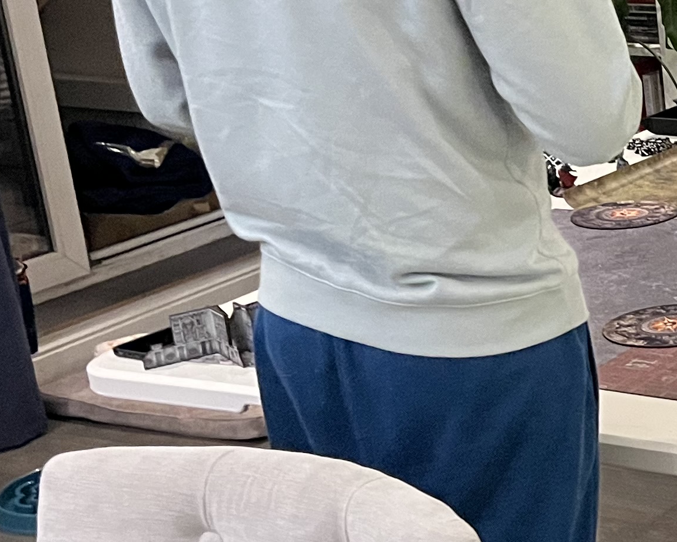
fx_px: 1783
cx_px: 1040
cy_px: 316
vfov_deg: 17.3
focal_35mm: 89
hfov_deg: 18.7
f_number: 1.6
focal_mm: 5.1
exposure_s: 1/50
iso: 400
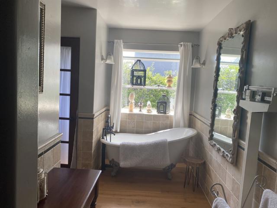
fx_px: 208
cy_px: 104
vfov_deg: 53.1
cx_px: 138
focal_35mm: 26
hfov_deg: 67.3
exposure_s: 1/122
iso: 40
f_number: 1.8
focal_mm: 4.25
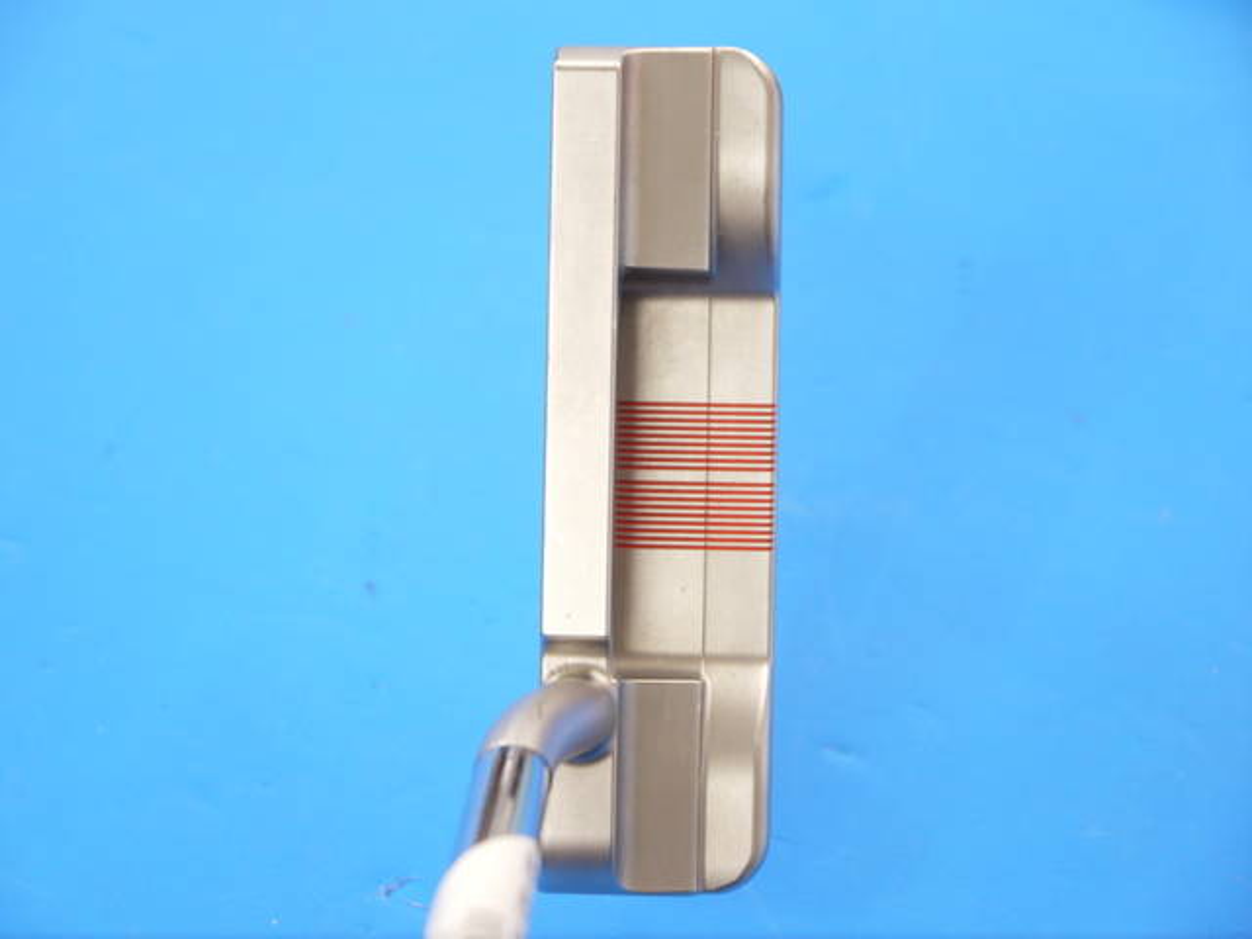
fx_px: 3038
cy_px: 470
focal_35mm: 84
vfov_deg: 17.6
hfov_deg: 23.3
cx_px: 626
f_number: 5.6
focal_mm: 42
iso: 800
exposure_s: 1/80
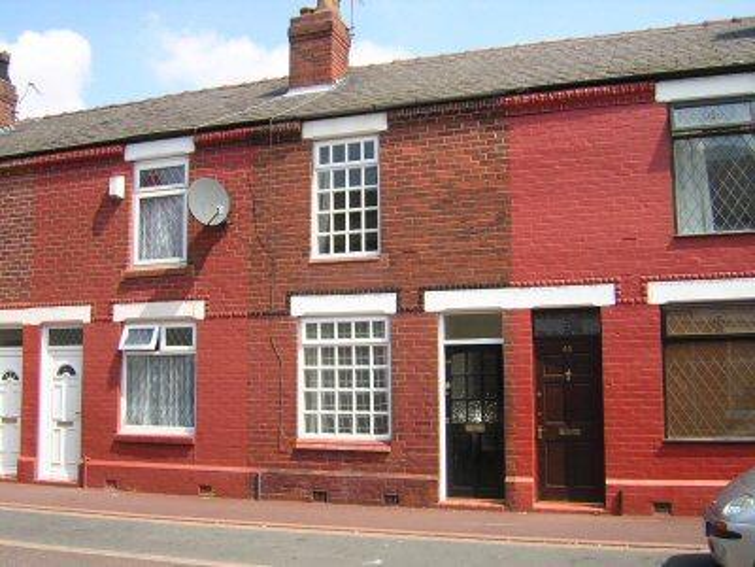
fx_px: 785
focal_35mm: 36
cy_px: 284
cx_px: 378
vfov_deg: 39.7
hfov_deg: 51.4
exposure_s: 1/173
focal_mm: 4.7
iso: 100
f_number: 5.2
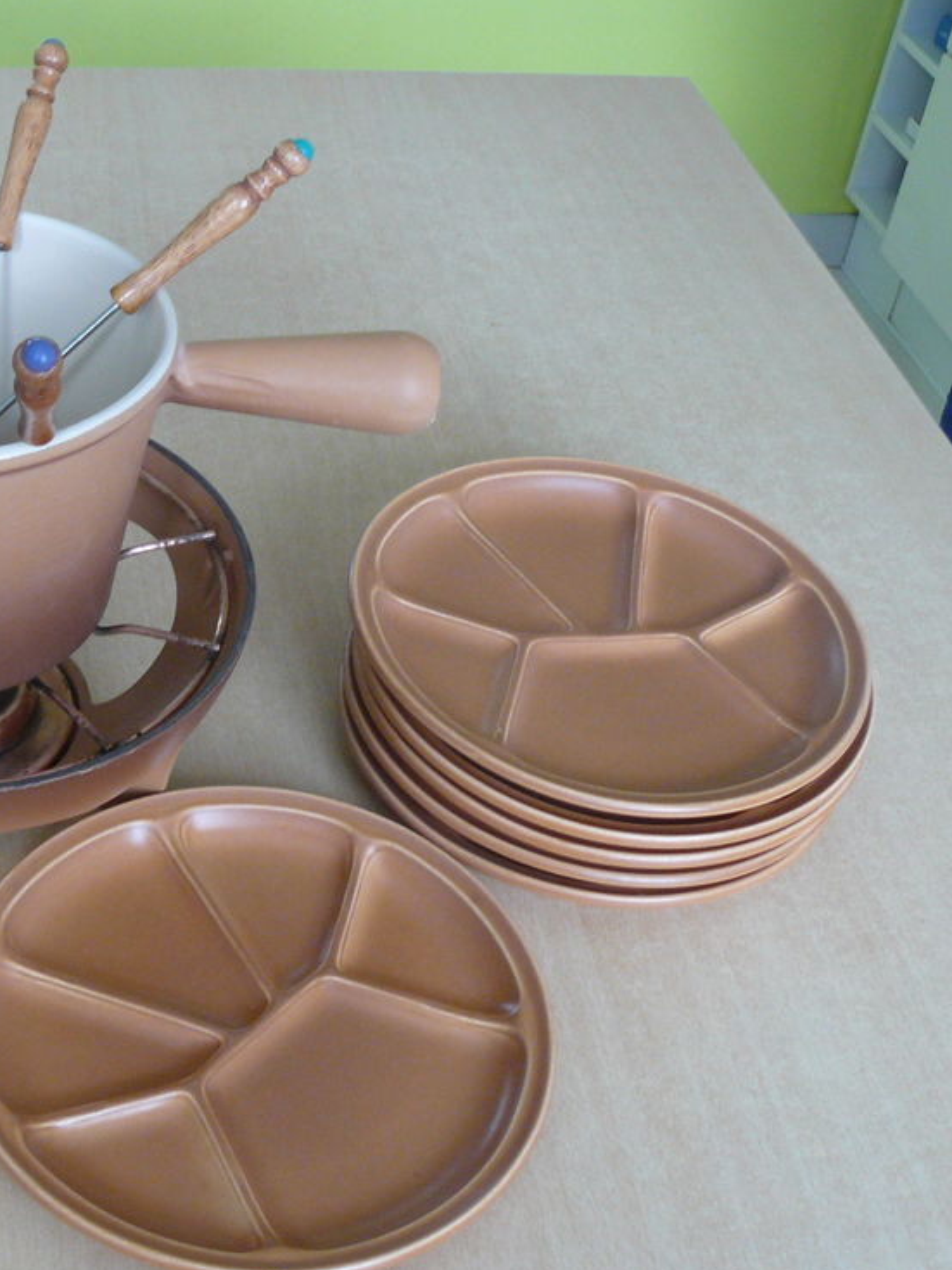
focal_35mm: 49
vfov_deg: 38.9
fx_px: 1797
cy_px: 643
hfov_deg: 29.0
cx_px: 185
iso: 200
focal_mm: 6
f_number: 2.8
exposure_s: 1/10
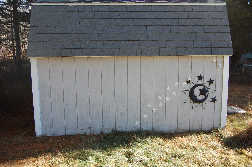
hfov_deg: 55.2
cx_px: 126
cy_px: 84
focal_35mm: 34
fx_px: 241
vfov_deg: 38.3
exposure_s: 1/160
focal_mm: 23
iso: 200
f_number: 6.3
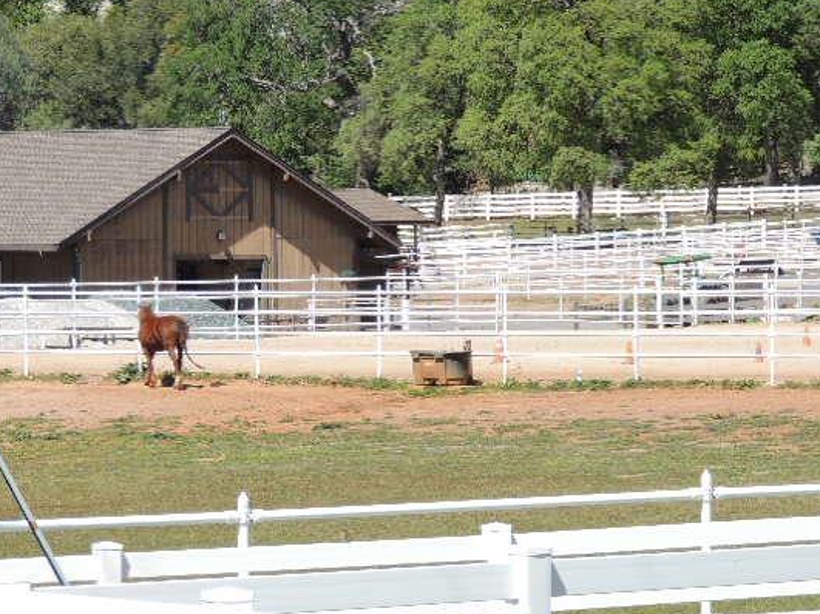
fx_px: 5708
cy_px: 276
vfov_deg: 6.2
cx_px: 483
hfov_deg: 8.2
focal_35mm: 241
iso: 100
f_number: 4.6
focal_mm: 35.6
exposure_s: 1/500
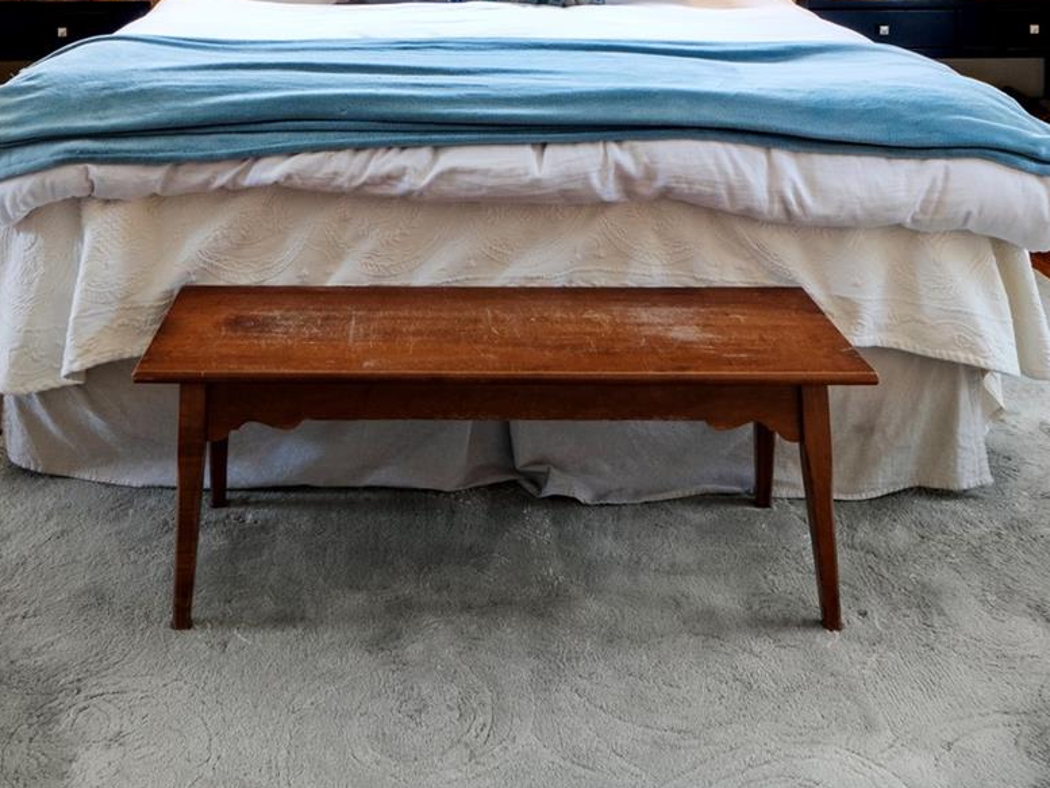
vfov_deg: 32.4
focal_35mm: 38
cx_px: 412
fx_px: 1153
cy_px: -114
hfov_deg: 48.6
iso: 250
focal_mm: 10
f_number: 11
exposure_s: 2.5
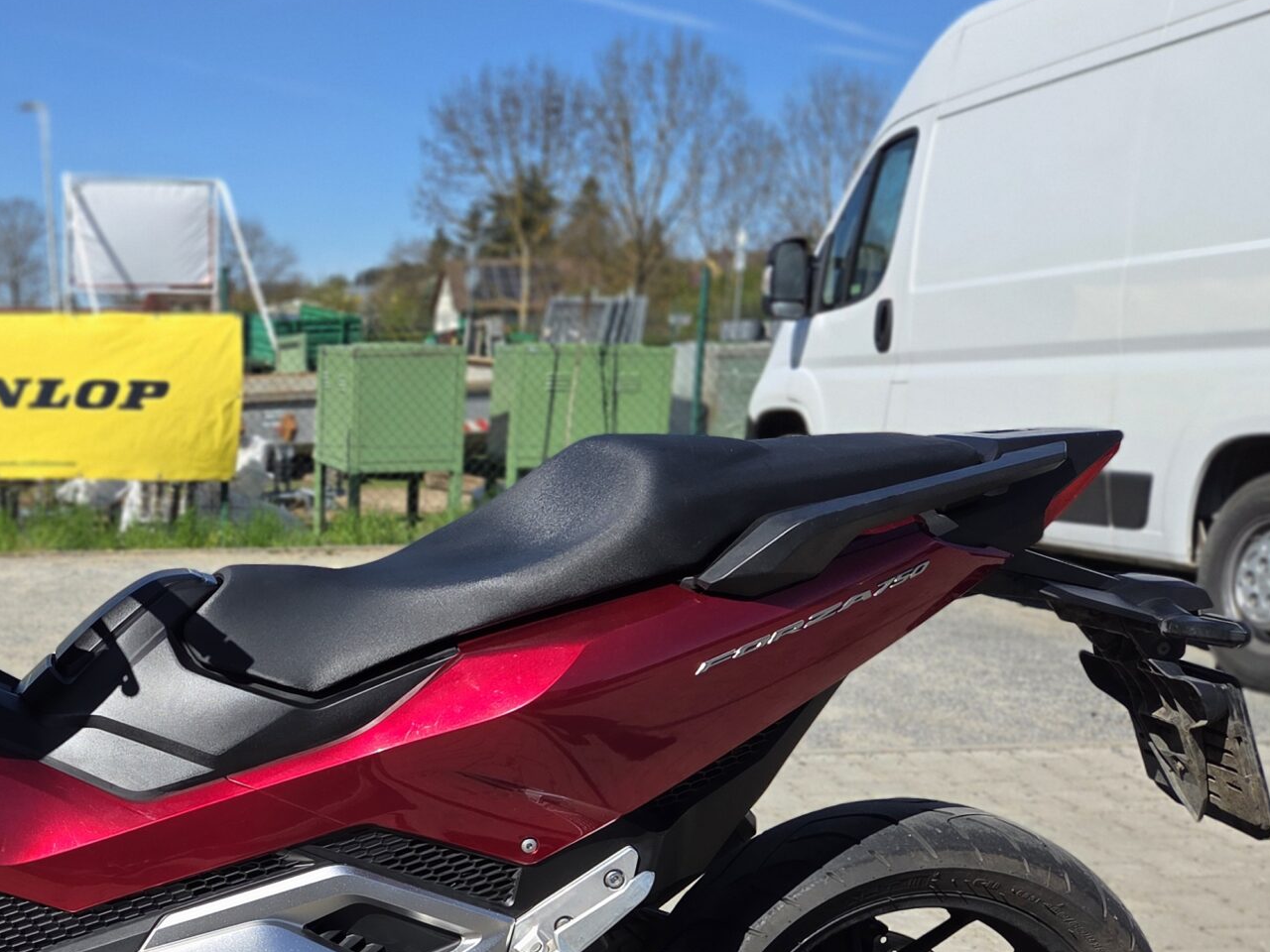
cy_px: 684
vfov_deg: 31.1
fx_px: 1688
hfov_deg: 38.4
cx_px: 125
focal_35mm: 46
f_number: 1.8
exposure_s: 1/5399
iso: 80
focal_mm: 5.4
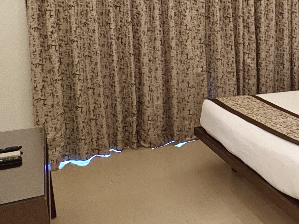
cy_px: 84
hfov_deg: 35.6
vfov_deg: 31.4
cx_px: 325
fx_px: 397
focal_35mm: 46
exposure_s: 1/50
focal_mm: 2.22
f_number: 2.2
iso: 400
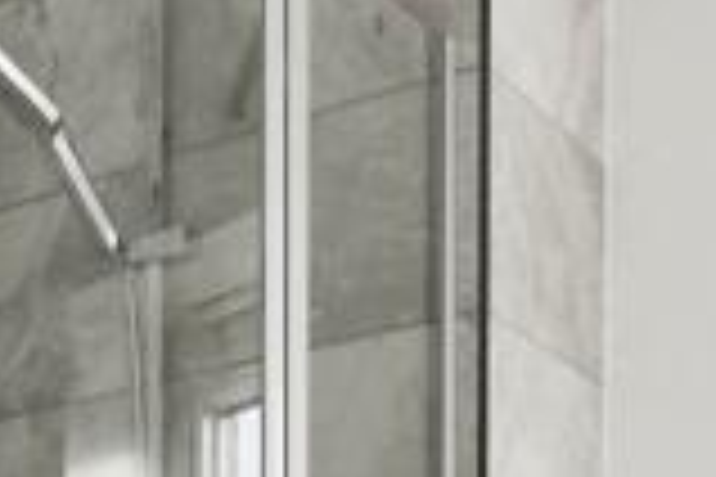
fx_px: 2048
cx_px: 383
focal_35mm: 103
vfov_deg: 11.6
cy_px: 1024
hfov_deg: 19.8
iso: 800
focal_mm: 16
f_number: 11
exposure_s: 1/60
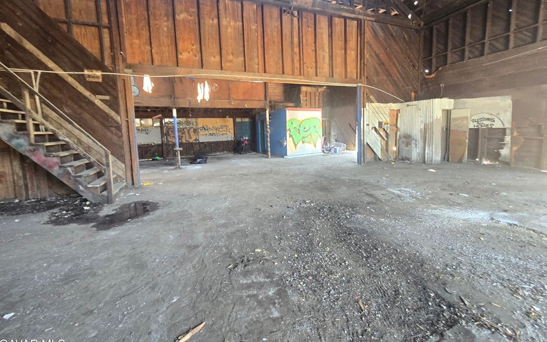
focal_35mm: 14
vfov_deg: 78.4
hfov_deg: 105.3
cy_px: 155
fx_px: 209
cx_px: 276
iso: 320
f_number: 2.2
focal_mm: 2.2
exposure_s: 1/60
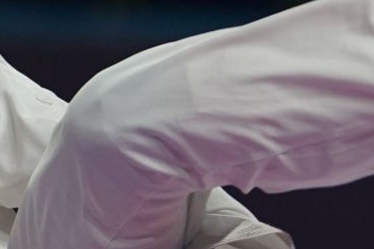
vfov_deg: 1.1
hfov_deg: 1.7
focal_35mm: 1224
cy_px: 182
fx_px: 12710
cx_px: 208
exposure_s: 1/1000
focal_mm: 168
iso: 1000
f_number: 2.8
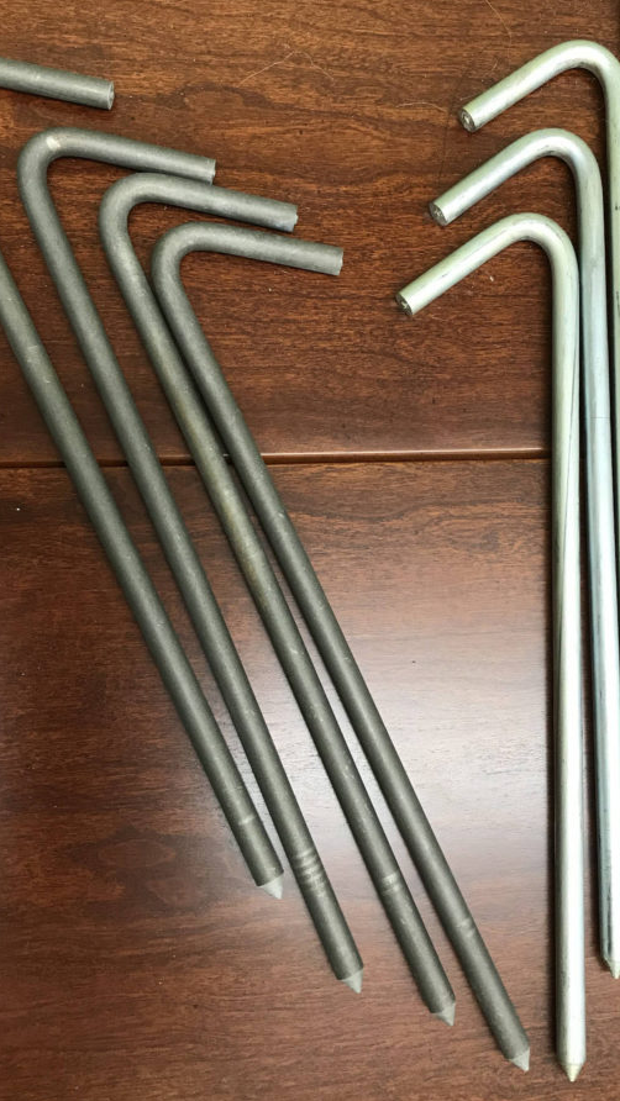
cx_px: 383
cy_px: 492
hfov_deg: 33.6
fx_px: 1023
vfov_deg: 56.5
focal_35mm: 35
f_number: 1.8
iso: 40
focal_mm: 3.99
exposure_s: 1/30
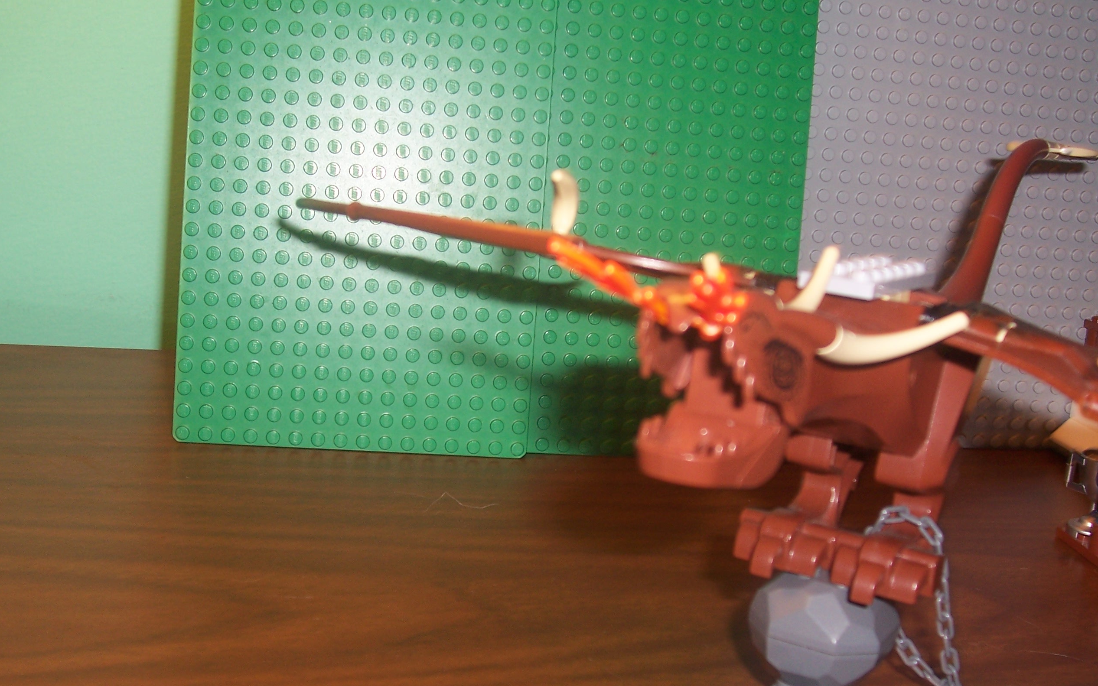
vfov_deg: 28.6
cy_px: 374
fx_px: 1347
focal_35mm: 45
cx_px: 550
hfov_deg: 44.4
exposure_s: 1/60
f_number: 3
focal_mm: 7
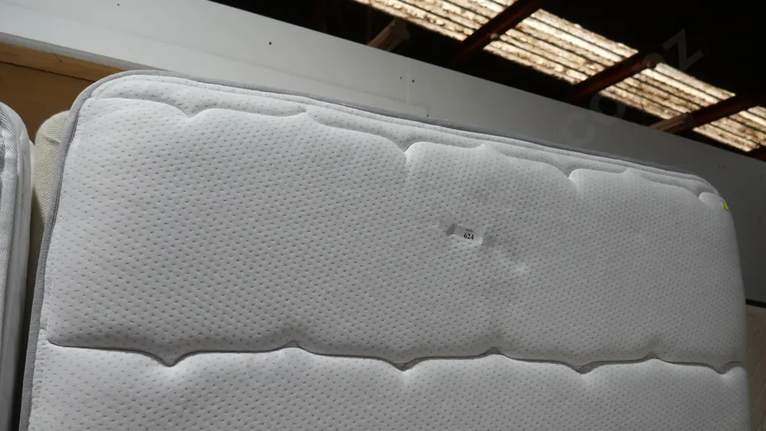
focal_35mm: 33
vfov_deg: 35.4
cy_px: 274
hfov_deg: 59.5
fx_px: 670
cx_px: 384
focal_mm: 15
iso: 200
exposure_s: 1/125
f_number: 4
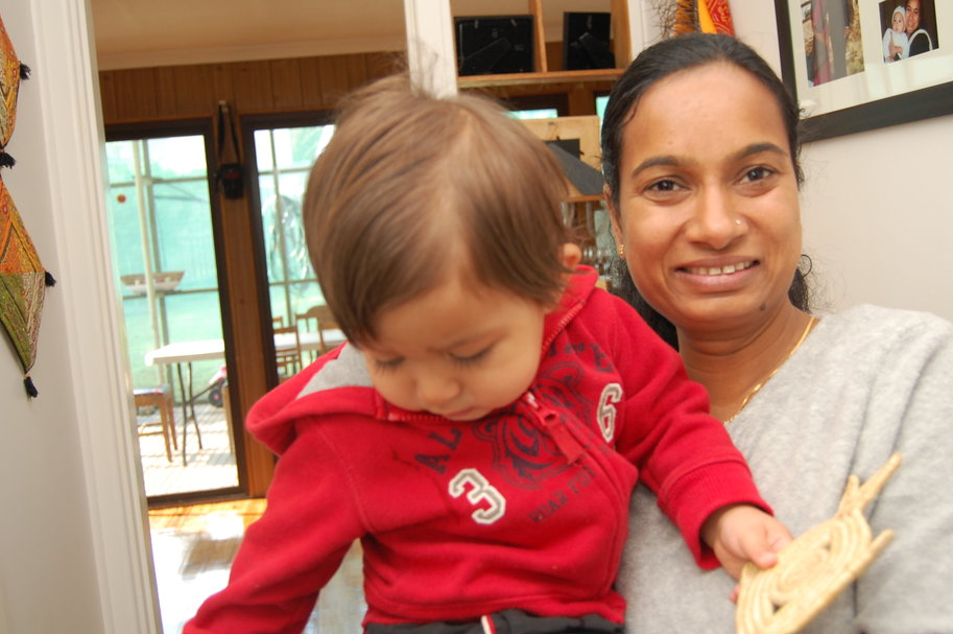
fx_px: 979
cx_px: 509
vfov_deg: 35.9
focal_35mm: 37
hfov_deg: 51.9
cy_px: 315
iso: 400
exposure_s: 1/60
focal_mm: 22
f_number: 4
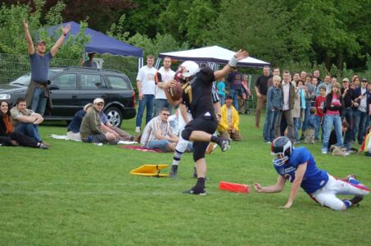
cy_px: 123
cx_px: 186
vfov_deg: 13.0
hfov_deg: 19.5
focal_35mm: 105
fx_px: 1080
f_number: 4
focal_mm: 70
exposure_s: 1/1000
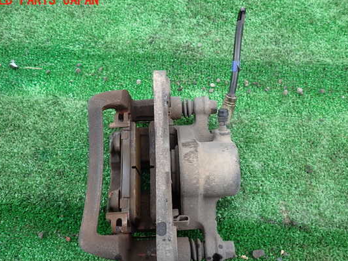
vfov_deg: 49.7
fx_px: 281
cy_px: 138
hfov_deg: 63.4
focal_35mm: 28
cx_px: 175
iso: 100
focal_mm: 4.5
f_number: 2
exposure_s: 1/100
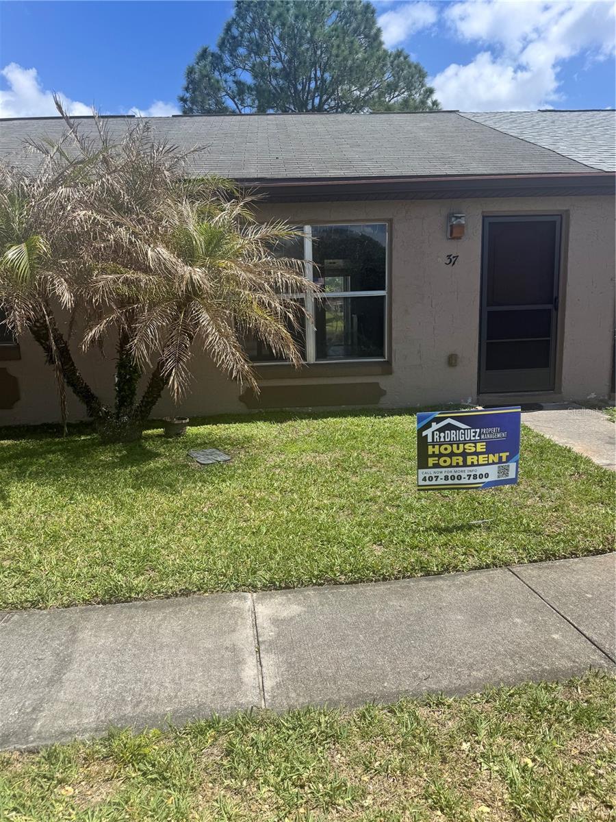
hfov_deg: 56.8
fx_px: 569
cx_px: 308
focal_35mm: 24
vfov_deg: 71.6
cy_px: 411
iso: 80
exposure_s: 1/4049
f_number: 1.78
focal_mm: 6.76
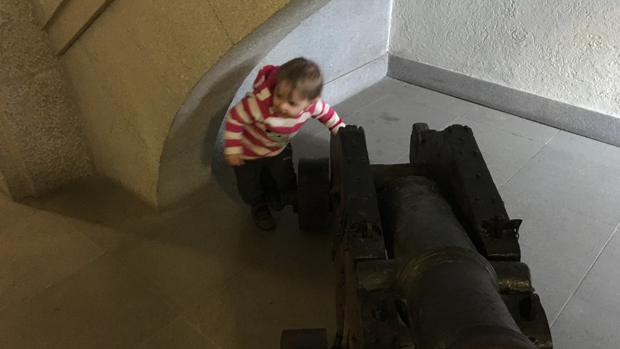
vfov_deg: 36.6
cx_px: 313
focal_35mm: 32
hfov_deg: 61.0
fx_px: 526
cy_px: 195
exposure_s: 1/17
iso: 640
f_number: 2.2
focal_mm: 4.15
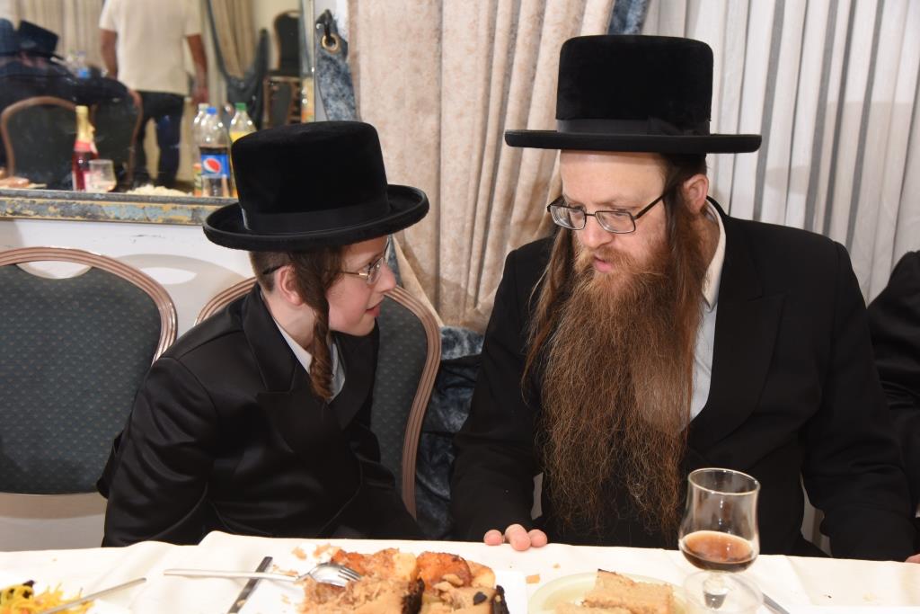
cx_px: 460
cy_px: 307
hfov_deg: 41.1
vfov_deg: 28.1
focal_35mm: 48
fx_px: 1227
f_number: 6.3
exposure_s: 1/100
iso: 800
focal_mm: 48
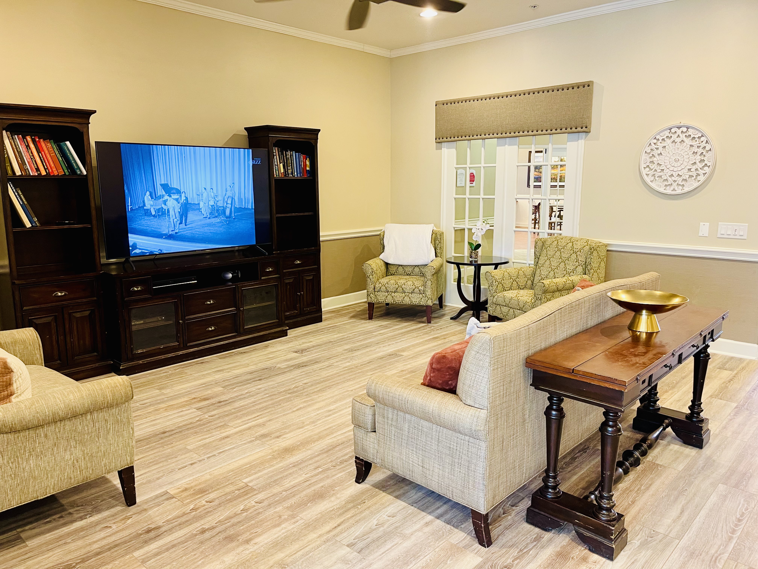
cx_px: 379
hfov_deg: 69.4
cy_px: 284
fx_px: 547
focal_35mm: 25
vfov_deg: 54.9
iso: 125
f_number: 1.6
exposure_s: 1/60
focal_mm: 5.1
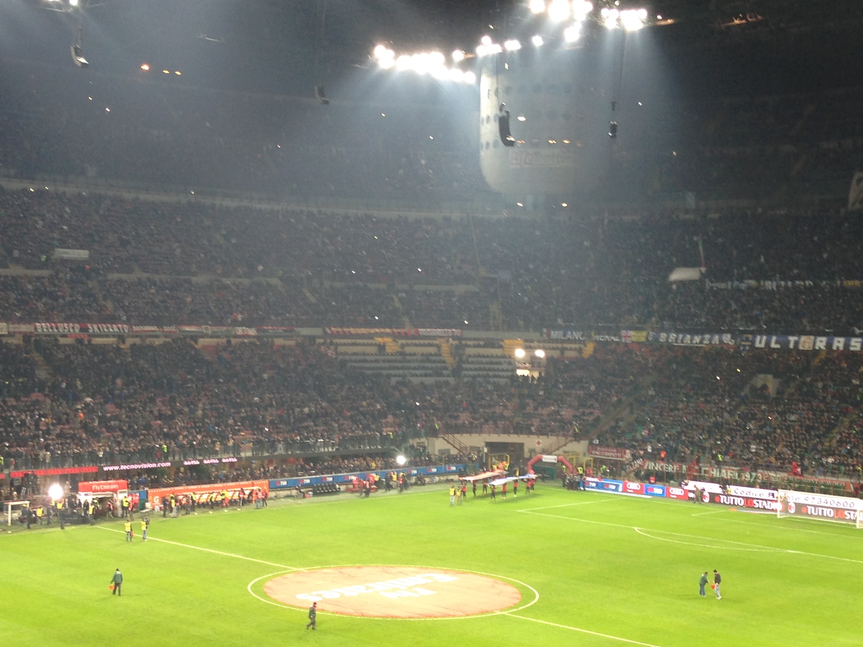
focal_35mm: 61
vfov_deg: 23.9
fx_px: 1521
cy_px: 428
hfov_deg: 31.6
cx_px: 349
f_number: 2.4
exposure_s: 1/24
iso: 50
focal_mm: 4.12
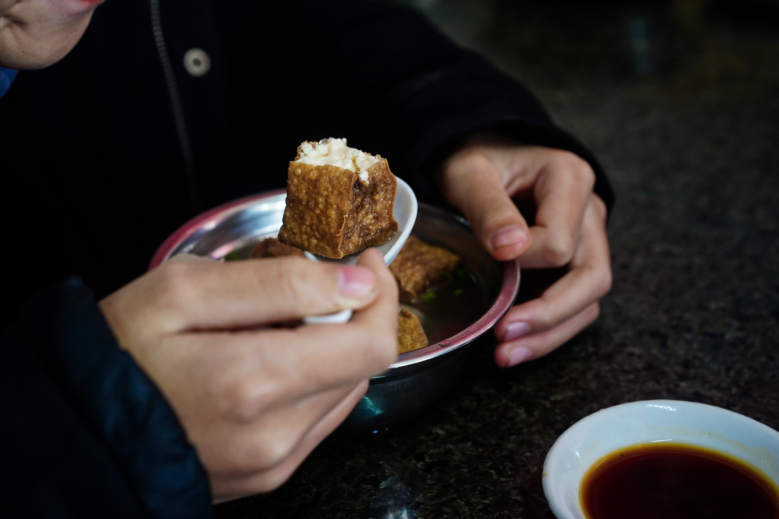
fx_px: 1190
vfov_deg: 24.6
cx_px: 390
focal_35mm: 55
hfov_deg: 36.2
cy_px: 260
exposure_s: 1/50
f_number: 5
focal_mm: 55
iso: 3200
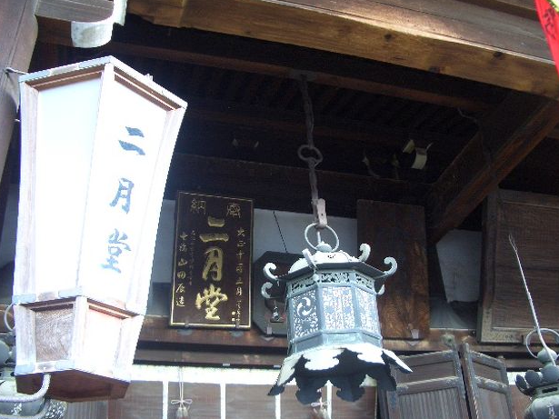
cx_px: 284
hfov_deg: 50.1
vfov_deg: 38.6
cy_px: 216
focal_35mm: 37
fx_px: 597
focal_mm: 5.8
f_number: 2.6
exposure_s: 1/25
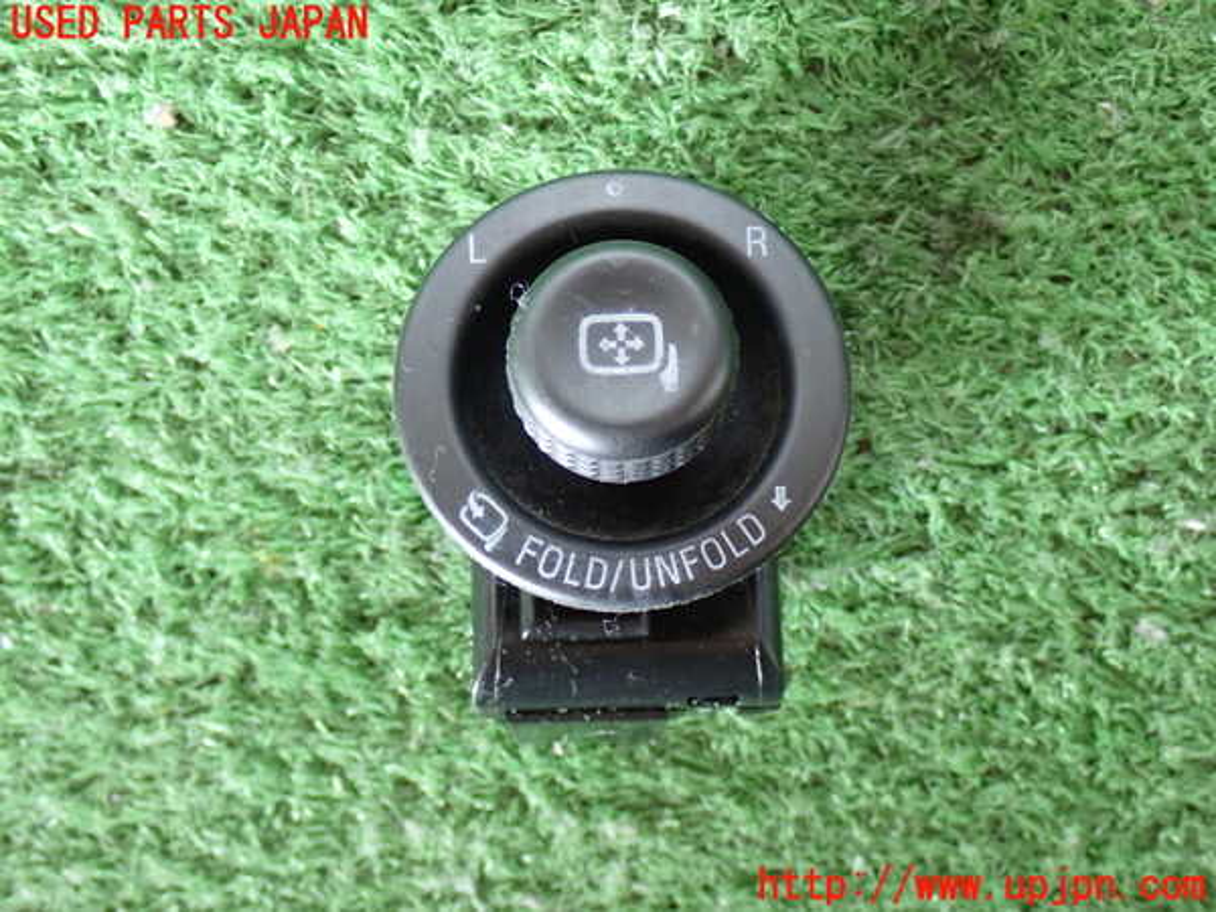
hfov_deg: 31.2
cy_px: 456
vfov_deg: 23.7
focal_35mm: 62
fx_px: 2178
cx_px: 608
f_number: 3.6
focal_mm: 11.09
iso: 800
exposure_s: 1/15
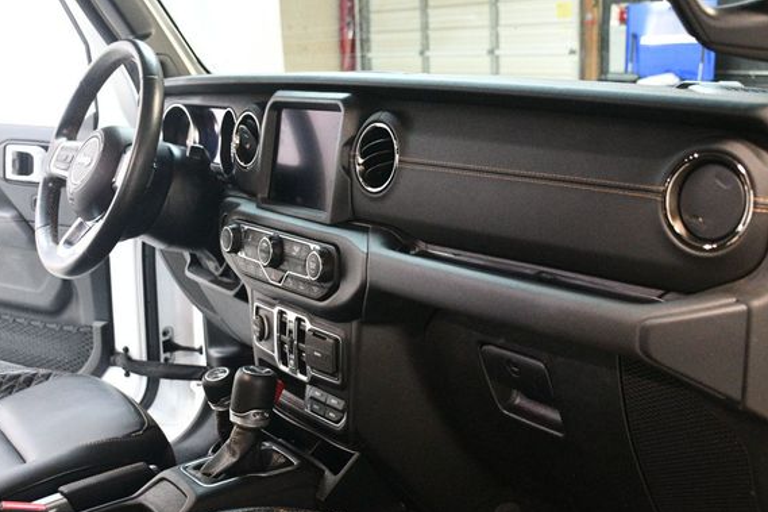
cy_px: 265
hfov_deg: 43.6
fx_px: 960
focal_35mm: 45
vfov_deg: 29.8
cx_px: 381
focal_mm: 27
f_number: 4
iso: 7200
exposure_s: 1/60
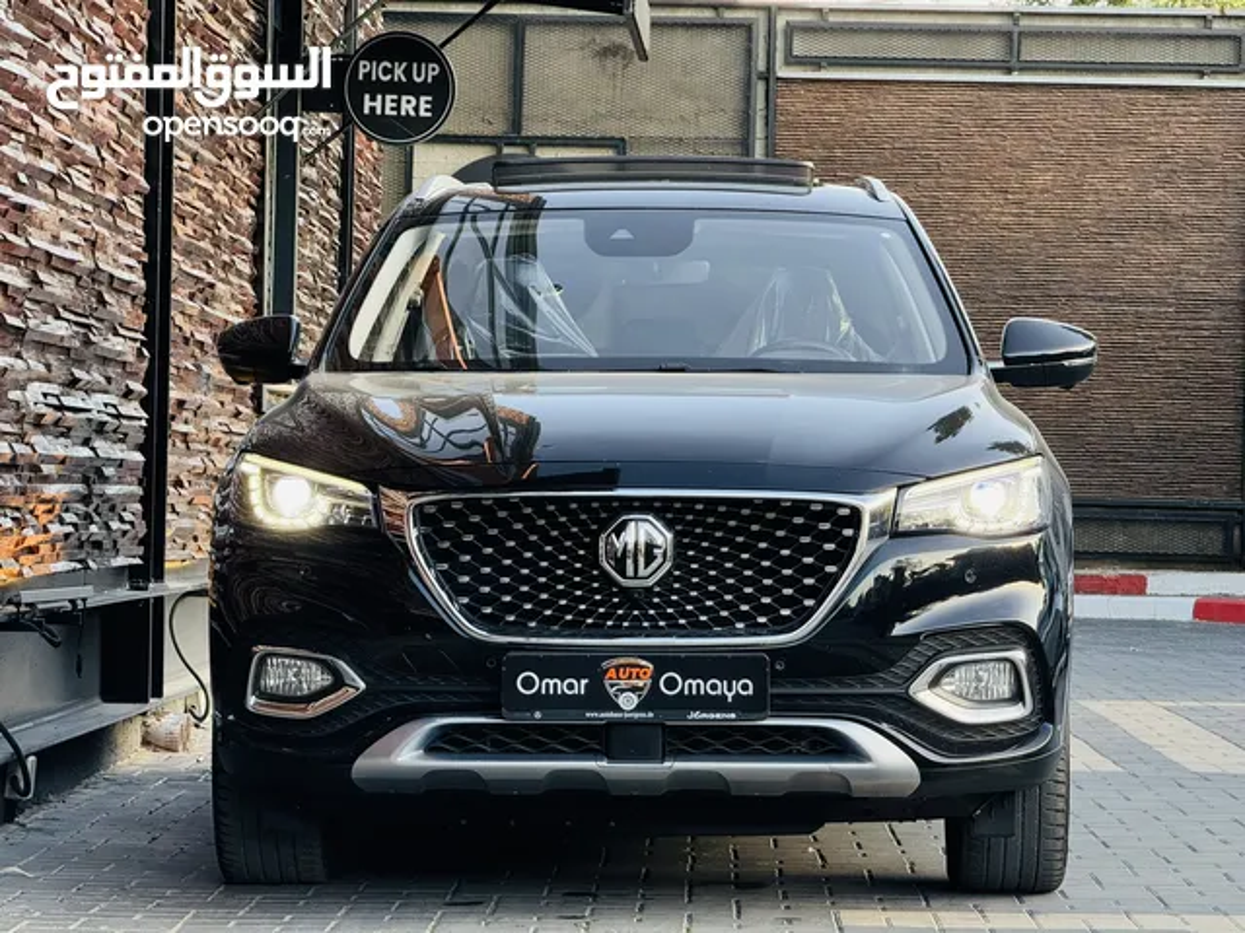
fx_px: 4316
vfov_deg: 12.3
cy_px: 466
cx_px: 622
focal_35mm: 120
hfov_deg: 16.4
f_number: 2.8
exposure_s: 1/113
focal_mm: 15.66
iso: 160
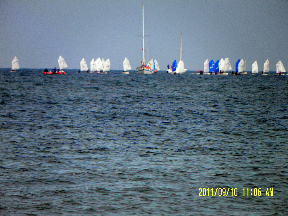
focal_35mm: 676
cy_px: 108
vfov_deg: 2.2
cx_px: 144
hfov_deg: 2.9
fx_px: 5624
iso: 80
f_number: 5
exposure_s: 1/400
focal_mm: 119.6
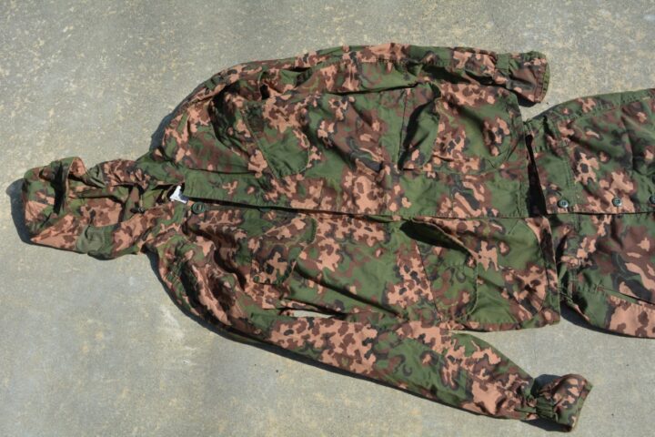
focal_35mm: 36
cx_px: 328
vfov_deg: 36.9
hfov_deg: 53.1
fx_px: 655
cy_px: 218
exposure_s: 1/250
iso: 100
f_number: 8
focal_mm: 24
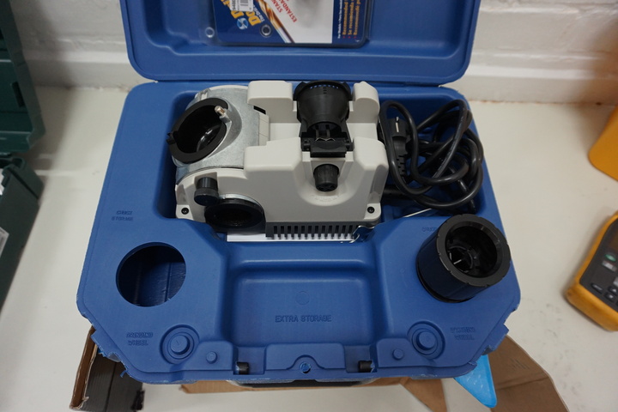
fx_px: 412
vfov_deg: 53.1
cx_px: 309
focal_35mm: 24
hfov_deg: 73.7
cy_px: 206
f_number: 4
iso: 1000
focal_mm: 16
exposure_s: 1/60
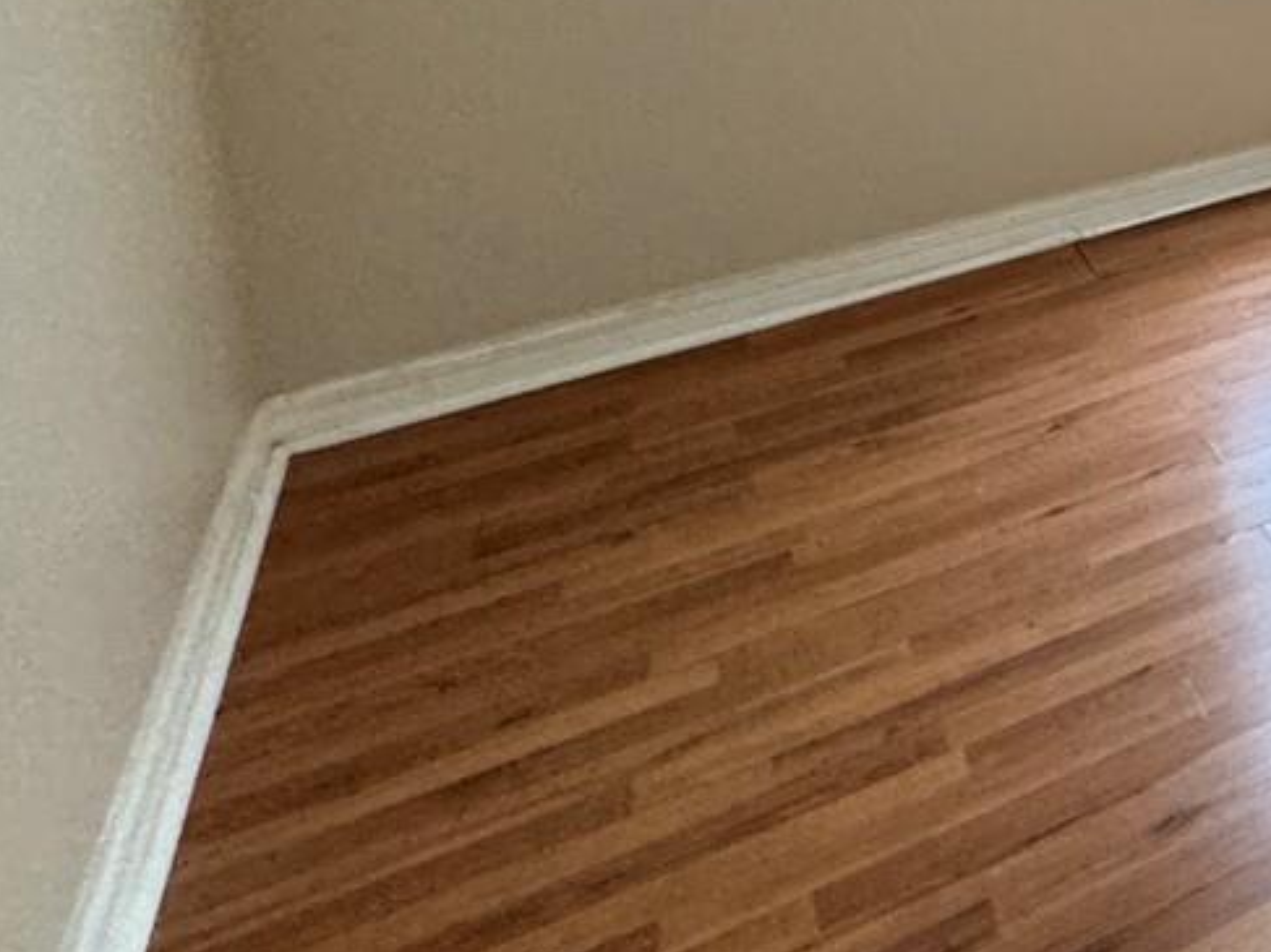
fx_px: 1689
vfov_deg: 26.4
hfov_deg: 26.1
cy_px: -308
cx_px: 2025
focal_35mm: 46
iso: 500
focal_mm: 2.22
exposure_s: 1/60
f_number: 2.2
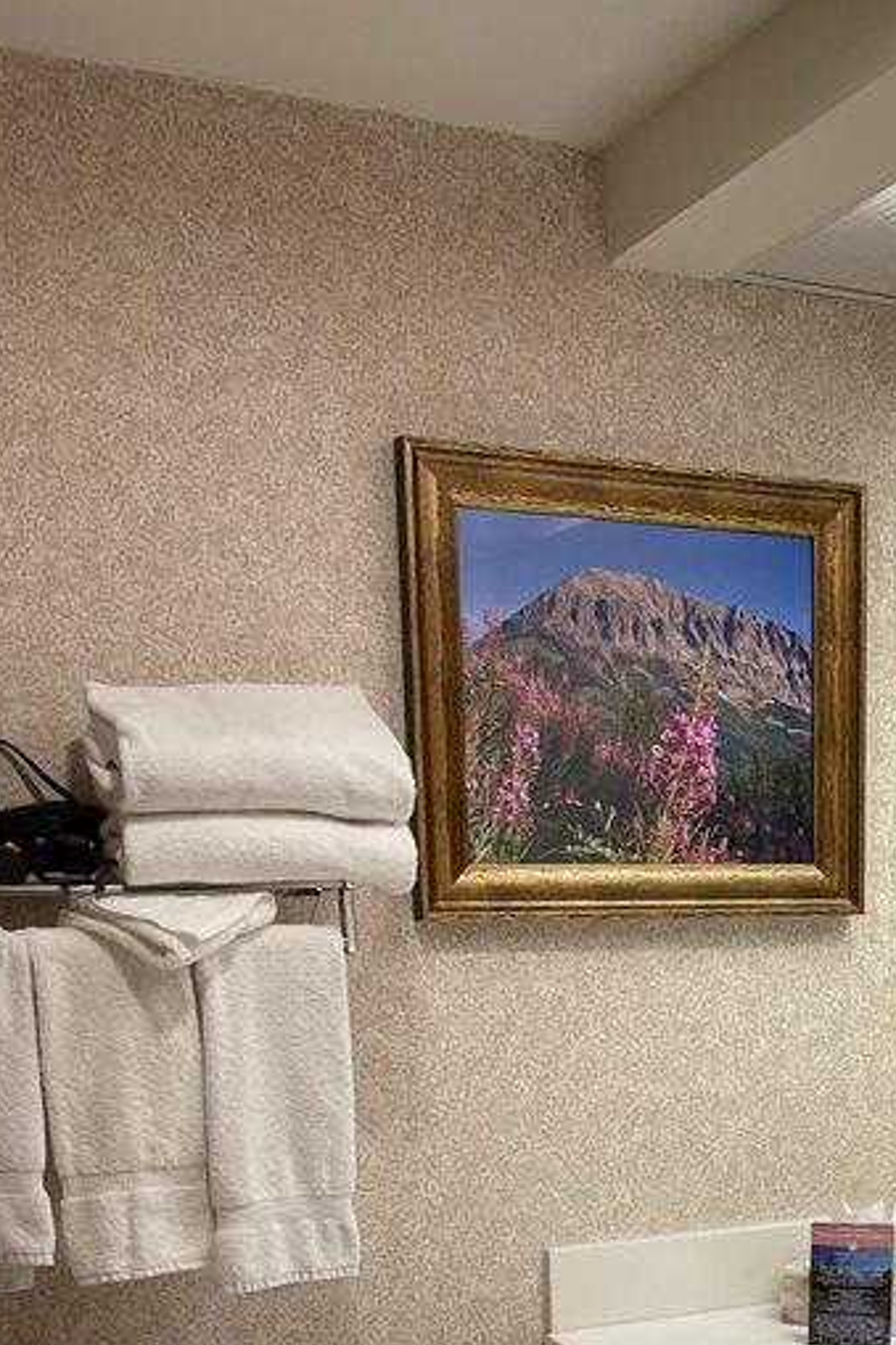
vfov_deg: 36.9
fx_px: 1905
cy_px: 1157
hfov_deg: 25.3
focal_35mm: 51
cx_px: 877
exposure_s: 1/120
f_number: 1.6
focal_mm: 5.1
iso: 80
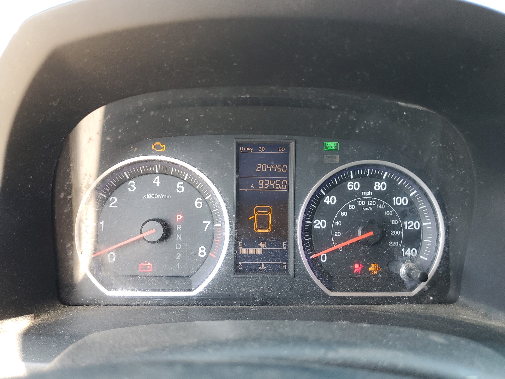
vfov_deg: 53.1
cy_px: 190
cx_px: 252
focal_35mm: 26
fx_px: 379
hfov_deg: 67.3
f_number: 1.5
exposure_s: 1/120
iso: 90
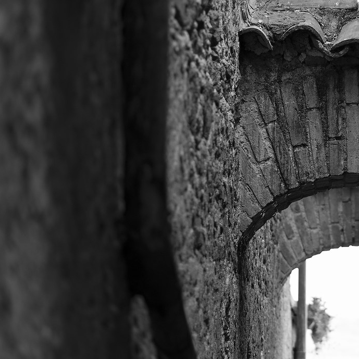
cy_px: 146
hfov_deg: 11.6
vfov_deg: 11.8
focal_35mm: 148
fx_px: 1737
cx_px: 387
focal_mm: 50
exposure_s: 1/200
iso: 100
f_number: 1.8
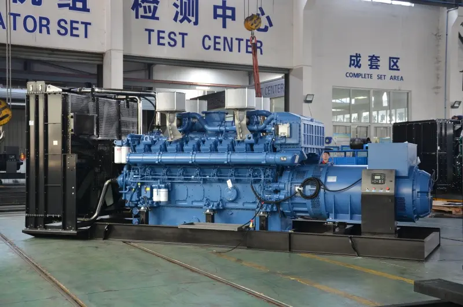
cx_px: 232
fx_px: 616
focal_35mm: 48
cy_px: 154
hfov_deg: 41.2
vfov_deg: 28.0
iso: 250
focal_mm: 32
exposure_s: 1/25
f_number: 4.2
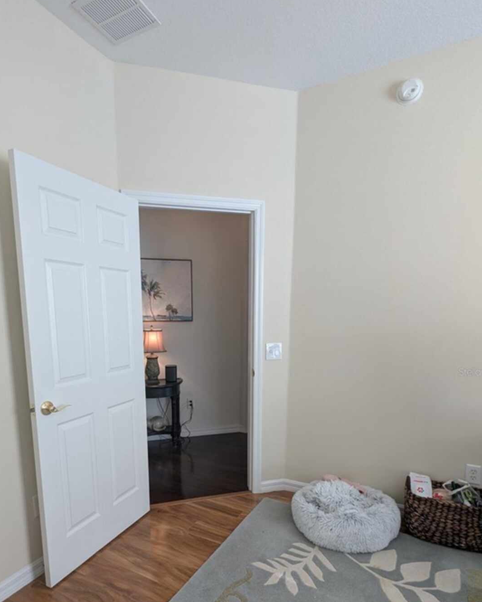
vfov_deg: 79.1
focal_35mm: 20
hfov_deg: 67.9
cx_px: 215
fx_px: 357
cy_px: 372
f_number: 2.2
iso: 52
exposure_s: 1/40
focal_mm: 2.35
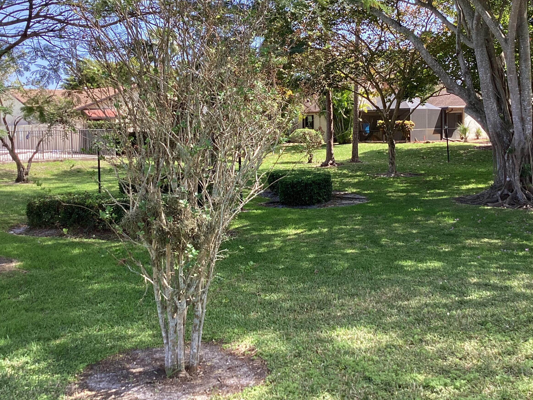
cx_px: 267
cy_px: 157
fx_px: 616
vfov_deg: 35.8
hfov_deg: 46.8
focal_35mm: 40
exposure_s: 1/226
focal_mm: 3.3
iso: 25
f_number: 2.4
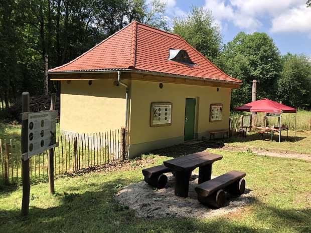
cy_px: 116
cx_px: 156
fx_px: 252
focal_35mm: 28
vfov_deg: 49.7
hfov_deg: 63.4
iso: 20
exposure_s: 1/917
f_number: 1.8
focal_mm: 4
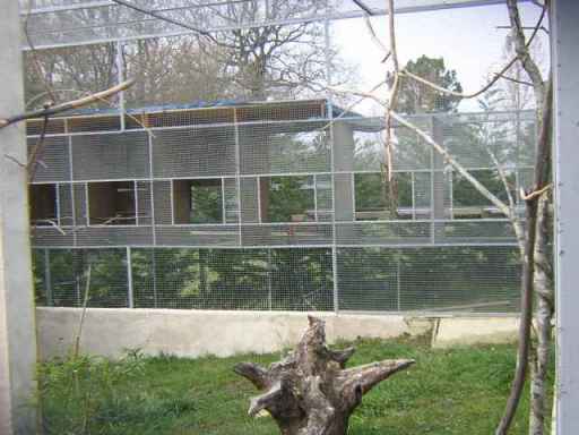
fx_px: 786
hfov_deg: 40.4
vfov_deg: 30.9
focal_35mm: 47
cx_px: 290
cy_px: 218
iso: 100
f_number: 2.9
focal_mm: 6.1
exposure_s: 1/199
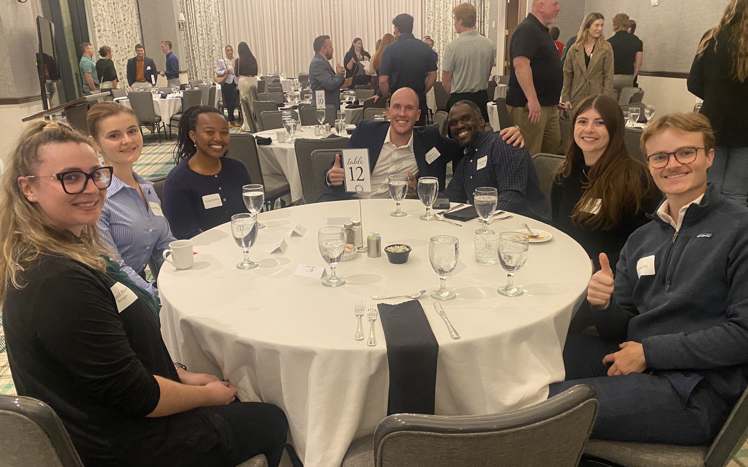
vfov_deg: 44.5
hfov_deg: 66.5
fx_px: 571
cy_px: 217
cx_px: 380
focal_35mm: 28
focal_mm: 4.25
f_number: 1.8
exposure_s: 1/40
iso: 500
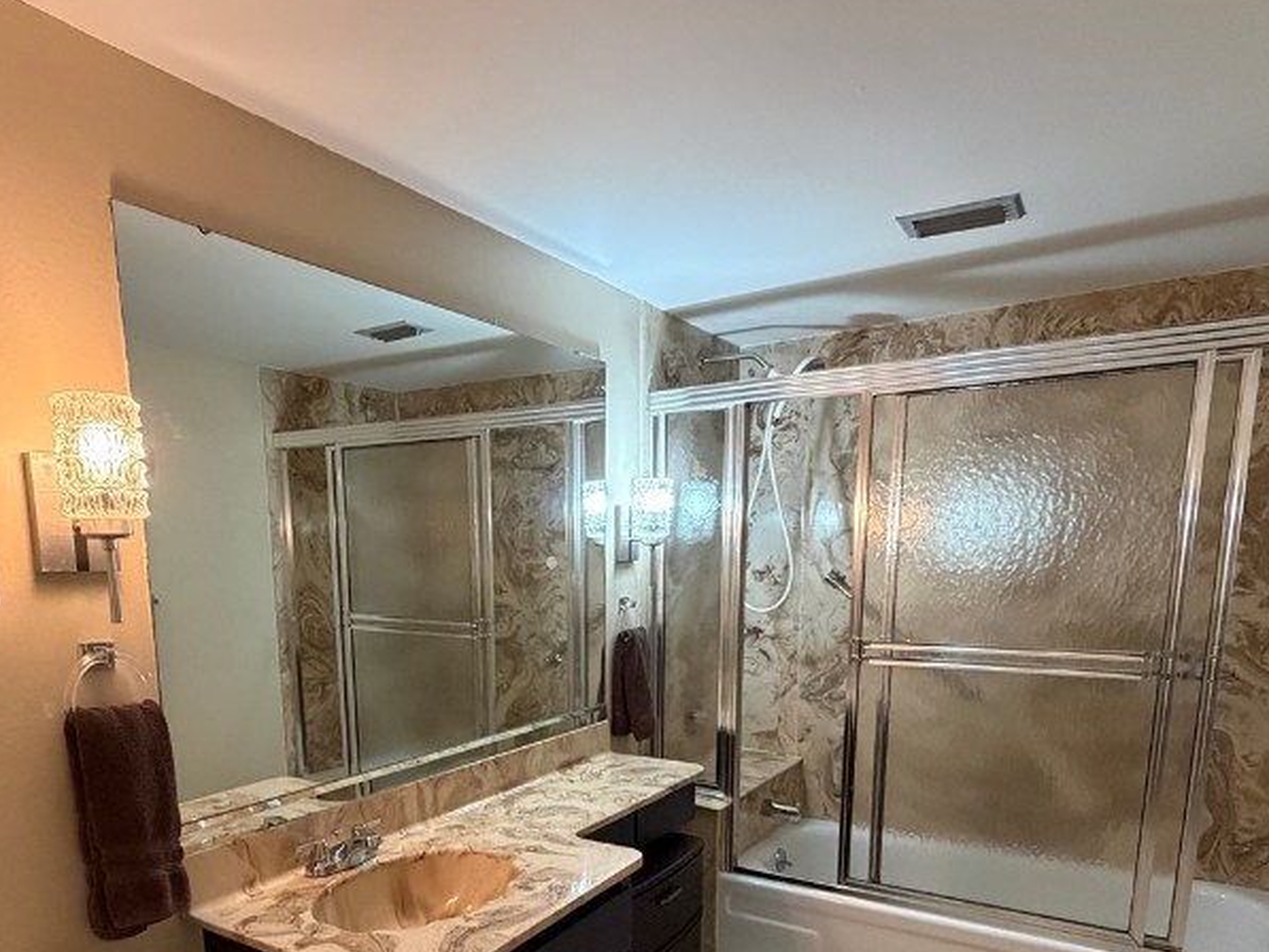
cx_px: 561
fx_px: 880
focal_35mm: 24
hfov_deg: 71.3
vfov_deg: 54.1
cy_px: 720
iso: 500
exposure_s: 1/60
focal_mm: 2.22
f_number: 2.2
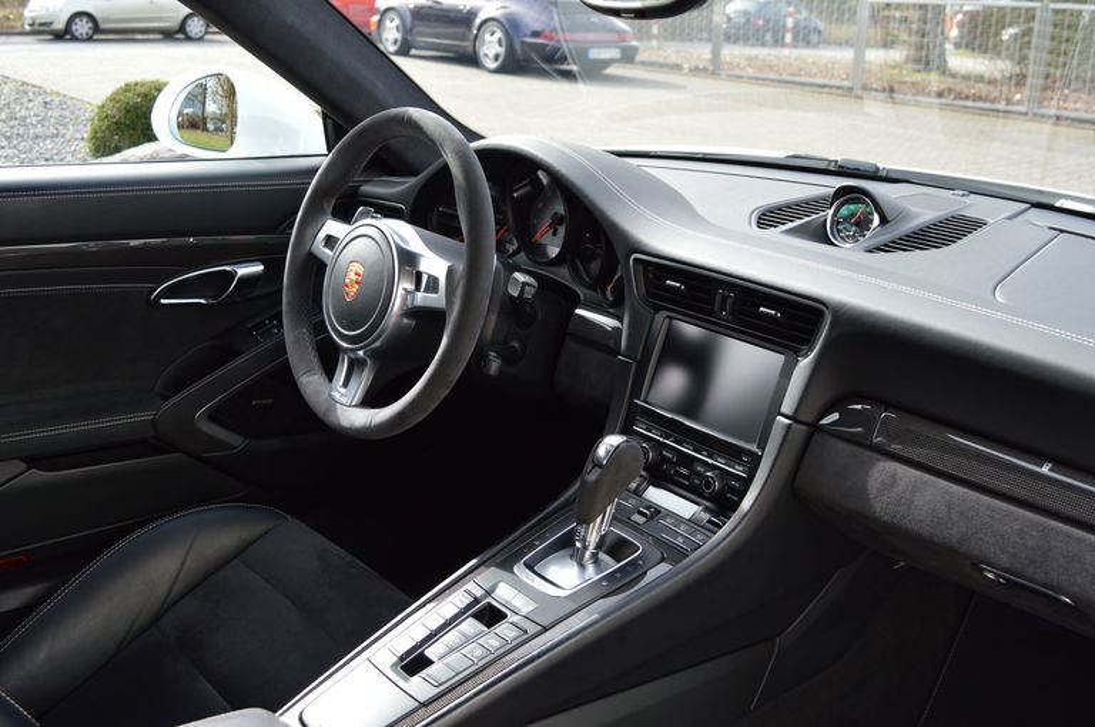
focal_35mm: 36
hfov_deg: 53.2
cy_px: 364
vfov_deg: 36.8
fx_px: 1094
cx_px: 548
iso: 200
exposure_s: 1/125
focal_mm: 24
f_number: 5.6
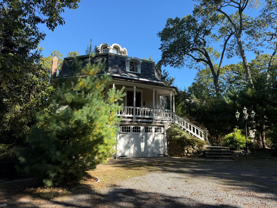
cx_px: 138
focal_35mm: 24
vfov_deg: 56.8
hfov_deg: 71.6
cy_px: 104
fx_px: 192
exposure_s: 1/1337
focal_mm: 6.76
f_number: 1.78
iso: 80
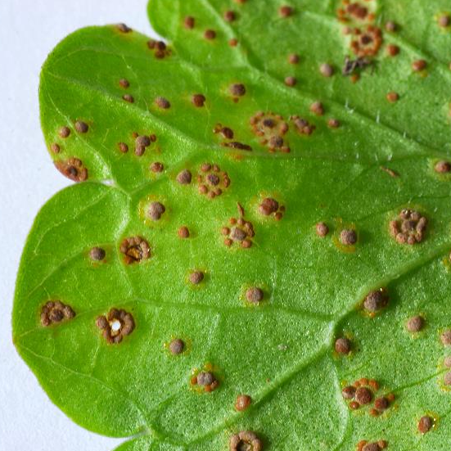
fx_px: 2550
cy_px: 226
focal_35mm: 173
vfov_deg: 10.1
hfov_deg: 10.1
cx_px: 315
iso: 200
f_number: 32
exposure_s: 1/13
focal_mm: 90
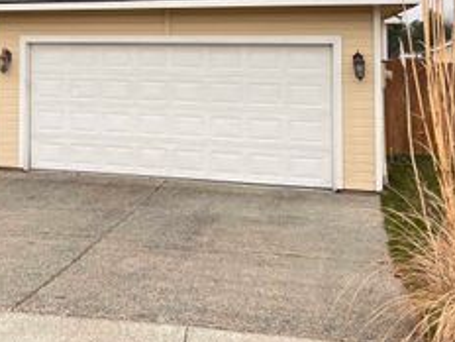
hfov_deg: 33.3
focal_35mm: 56
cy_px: 13
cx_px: 90
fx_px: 736
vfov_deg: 25.0
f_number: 1.5
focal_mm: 5.7
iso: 50
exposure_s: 1/220
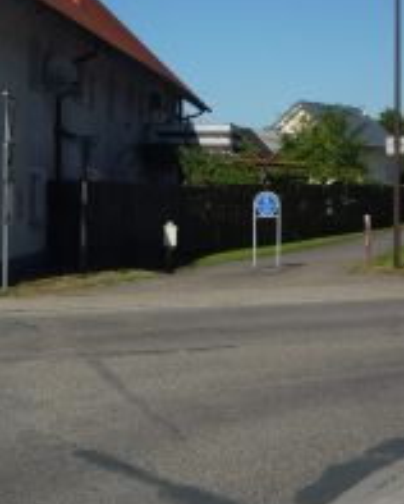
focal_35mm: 76
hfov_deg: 20.2
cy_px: 154
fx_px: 1134
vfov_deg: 24.9
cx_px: 199
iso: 100
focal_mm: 5.2
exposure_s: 1/640
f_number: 5.6
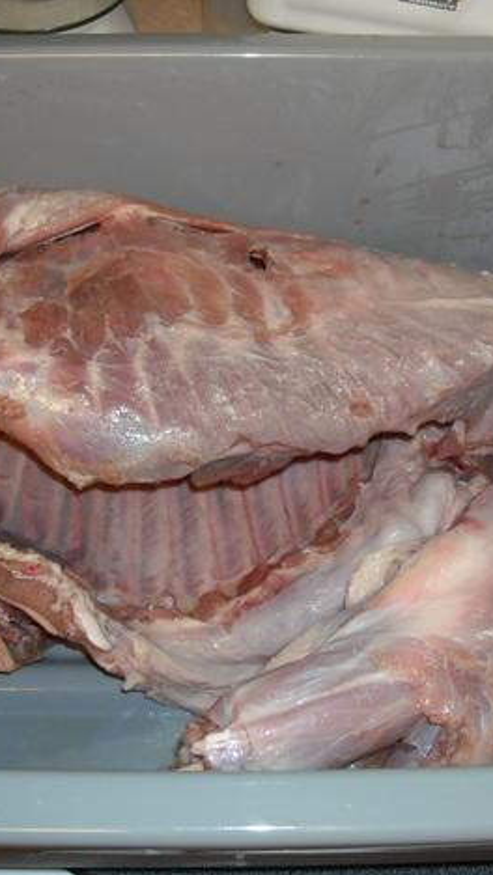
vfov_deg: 39.9
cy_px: 431
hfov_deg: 23.1
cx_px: 276
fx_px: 1208
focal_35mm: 52
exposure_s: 1/60
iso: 200
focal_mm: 5.7
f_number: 2.8
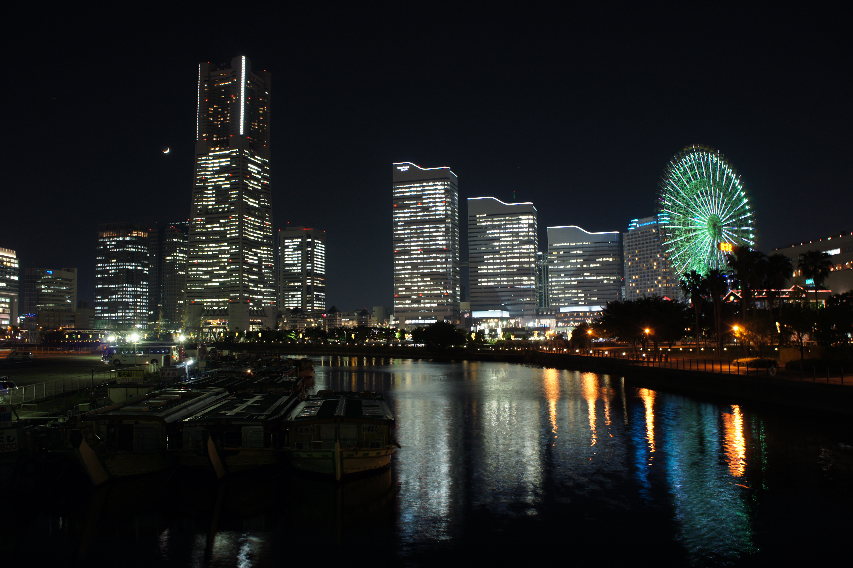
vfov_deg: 47.9
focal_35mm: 27
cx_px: 426
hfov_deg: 67.4
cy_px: 284
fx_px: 639
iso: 200
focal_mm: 18
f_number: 5.6
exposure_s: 1.3
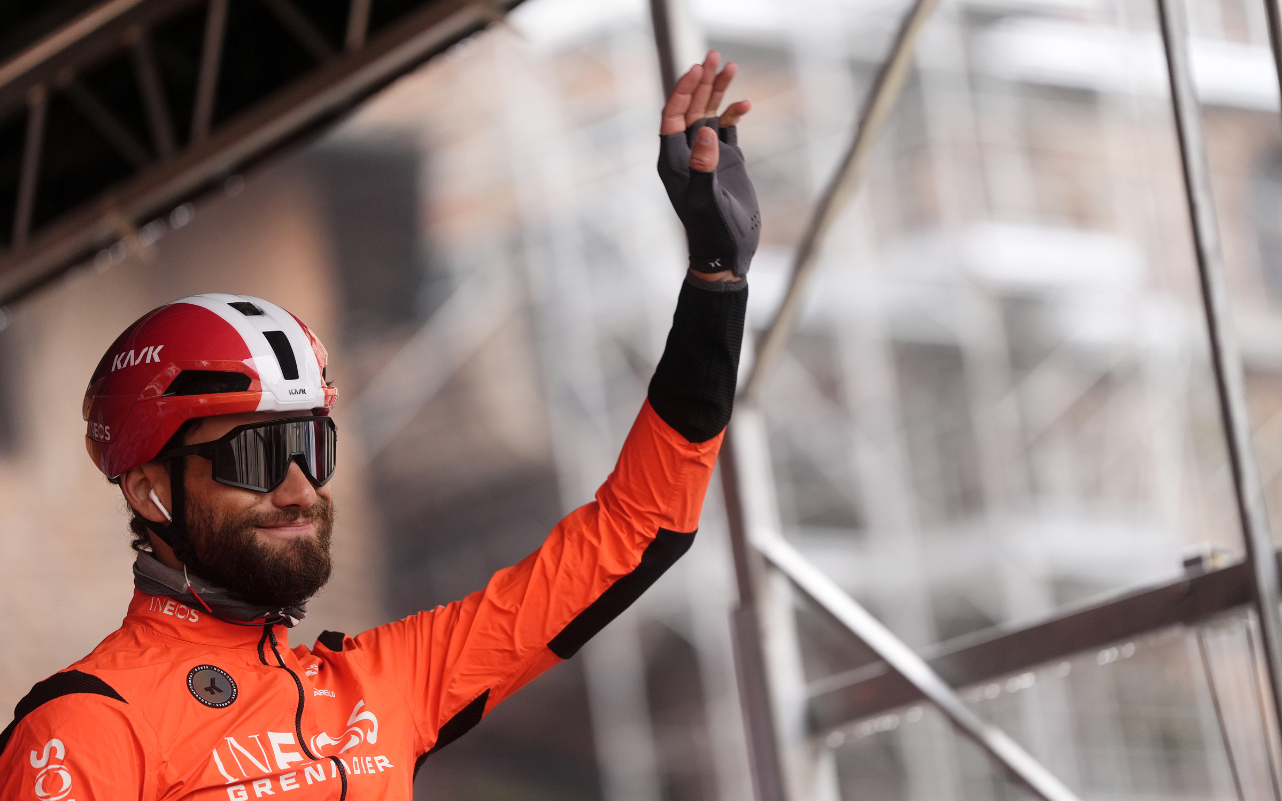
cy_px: 426
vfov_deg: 6.4
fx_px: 7126
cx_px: 641
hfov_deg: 10.3
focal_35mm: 204
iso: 1000
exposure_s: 1/500
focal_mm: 200
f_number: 2.8
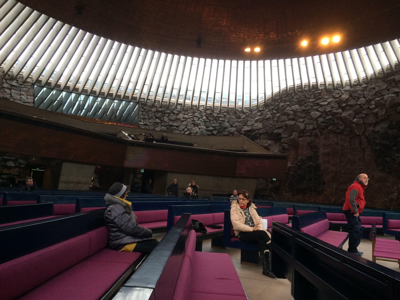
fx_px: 335
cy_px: 150
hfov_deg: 61.7
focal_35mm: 29
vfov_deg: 48.2
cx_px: 200
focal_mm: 4.15
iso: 80
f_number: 2.2
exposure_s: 1/33
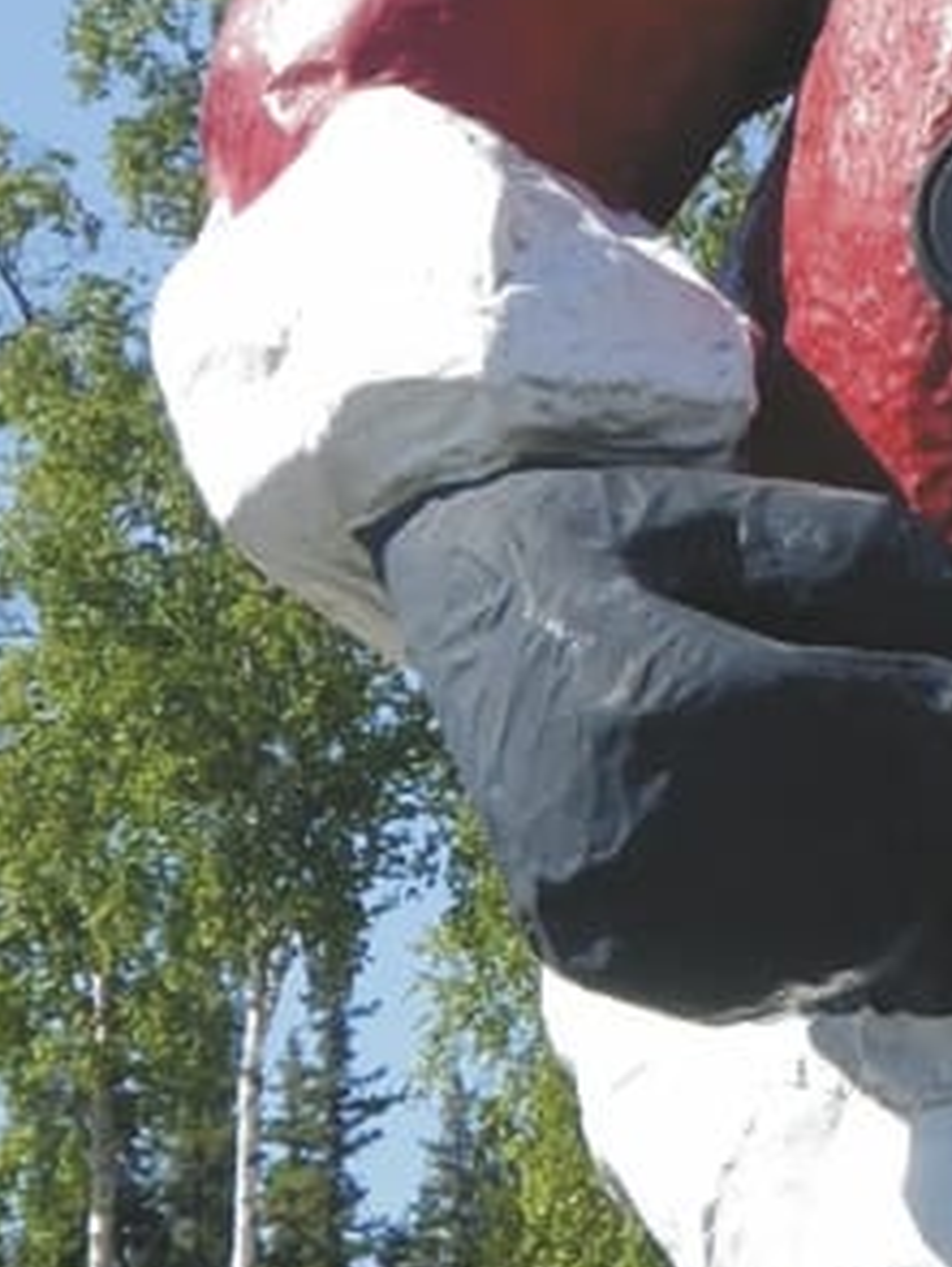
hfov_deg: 5.1
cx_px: 1544
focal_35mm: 287
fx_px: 10509
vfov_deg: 6.9
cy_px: 715
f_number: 3.9
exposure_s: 1/500
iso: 80
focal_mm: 8
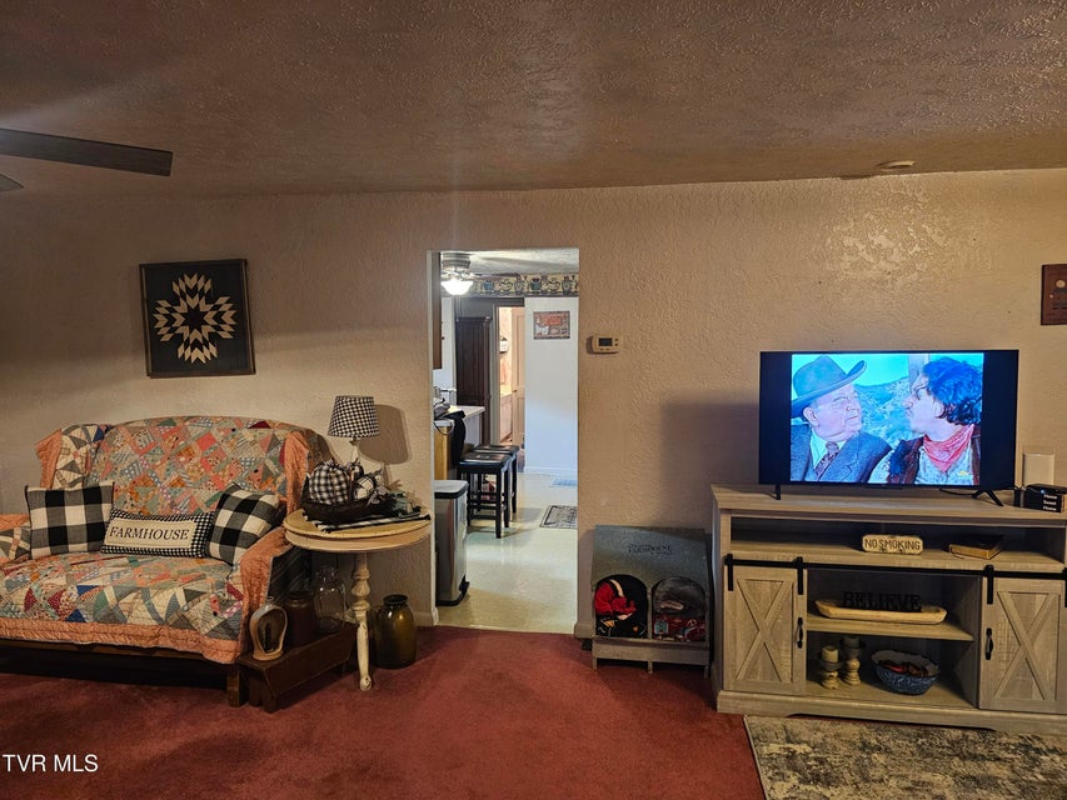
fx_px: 709
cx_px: 534
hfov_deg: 73.9
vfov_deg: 58.9
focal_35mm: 23
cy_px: 400
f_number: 1.7
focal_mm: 6.3
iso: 640
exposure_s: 1/40
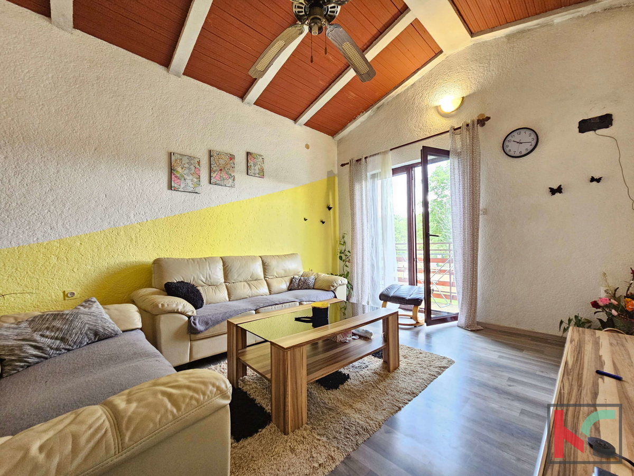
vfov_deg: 89.9
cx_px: 317
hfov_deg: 106.2
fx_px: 238
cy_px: 238
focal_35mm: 13
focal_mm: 2.2
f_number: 2.2
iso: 400
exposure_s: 1/33
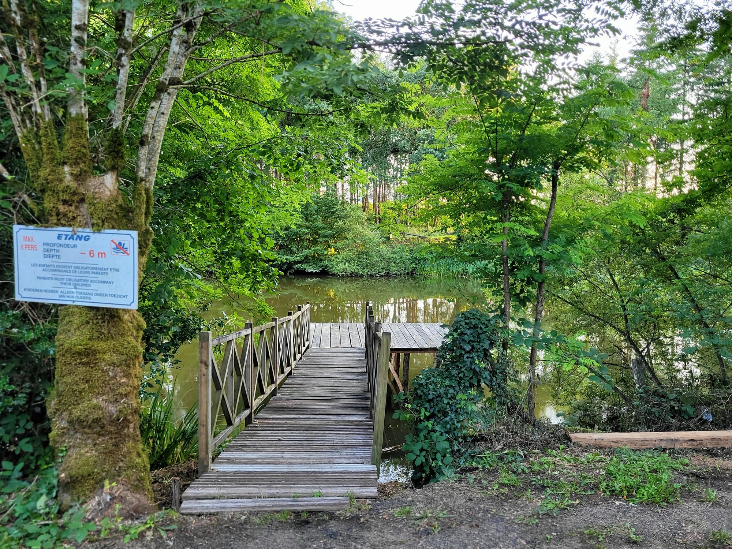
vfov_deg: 53.1
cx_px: 366
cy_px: 274
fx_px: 550
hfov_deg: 67.3
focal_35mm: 26
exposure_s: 1/100
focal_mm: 5.4
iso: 160
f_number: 1.8
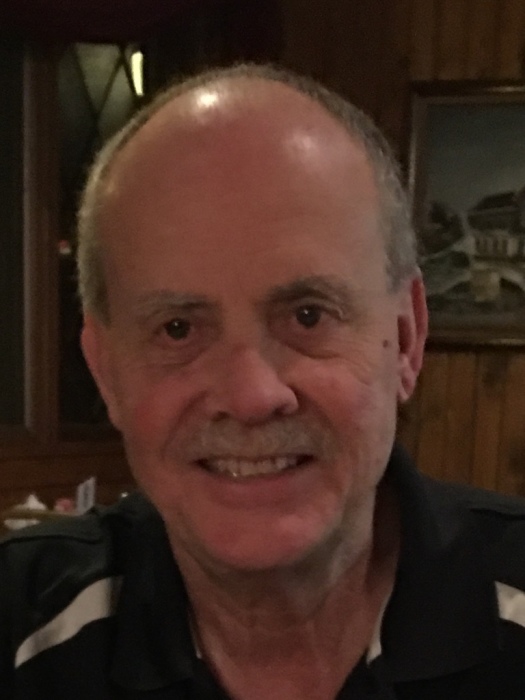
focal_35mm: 29
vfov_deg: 61.7
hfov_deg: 48.2
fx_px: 586
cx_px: 262
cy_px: 350
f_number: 2.2
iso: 160
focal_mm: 4.15
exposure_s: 1/4
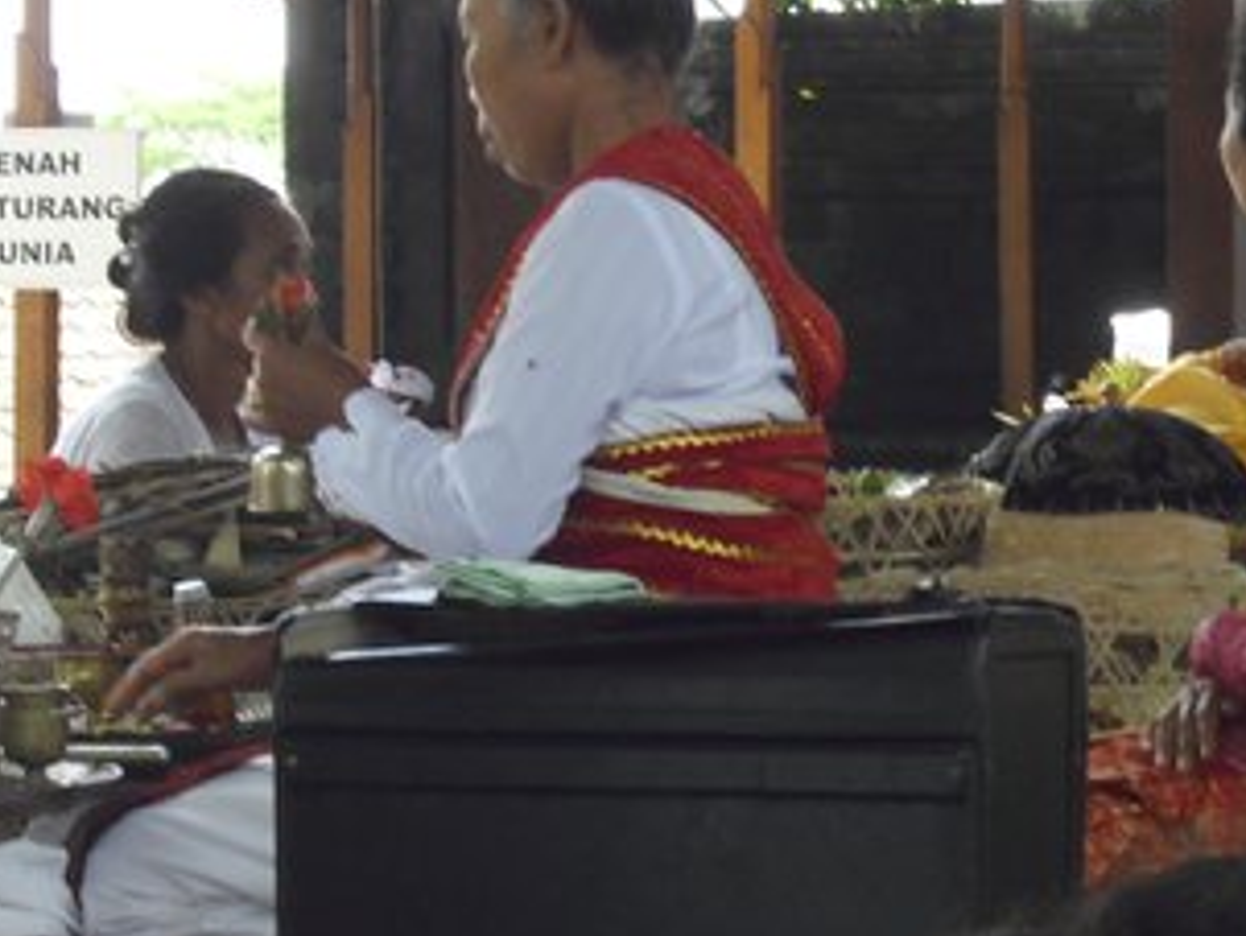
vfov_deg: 8.6
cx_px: 1089
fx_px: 6196
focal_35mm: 172
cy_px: 363
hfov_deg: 11.4
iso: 100
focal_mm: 10.7
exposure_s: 1/80
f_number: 3.8
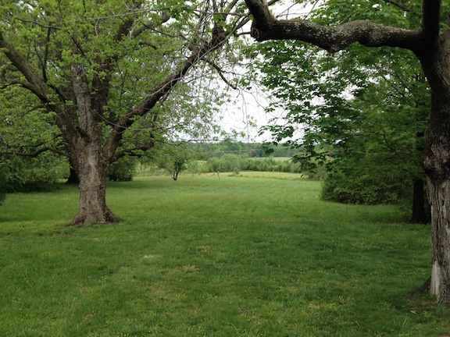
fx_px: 455
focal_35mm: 35
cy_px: 168
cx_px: 225
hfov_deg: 52.6
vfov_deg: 40.7
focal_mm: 4.28
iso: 80
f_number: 2.4
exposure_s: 1/120
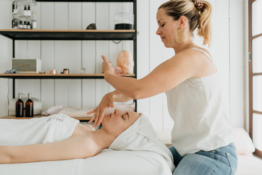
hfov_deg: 53.1
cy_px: 86
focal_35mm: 36
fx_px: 262
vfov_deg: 36.9
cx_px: 128
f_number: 2.5
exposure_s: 1/250
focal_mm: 35
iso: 160
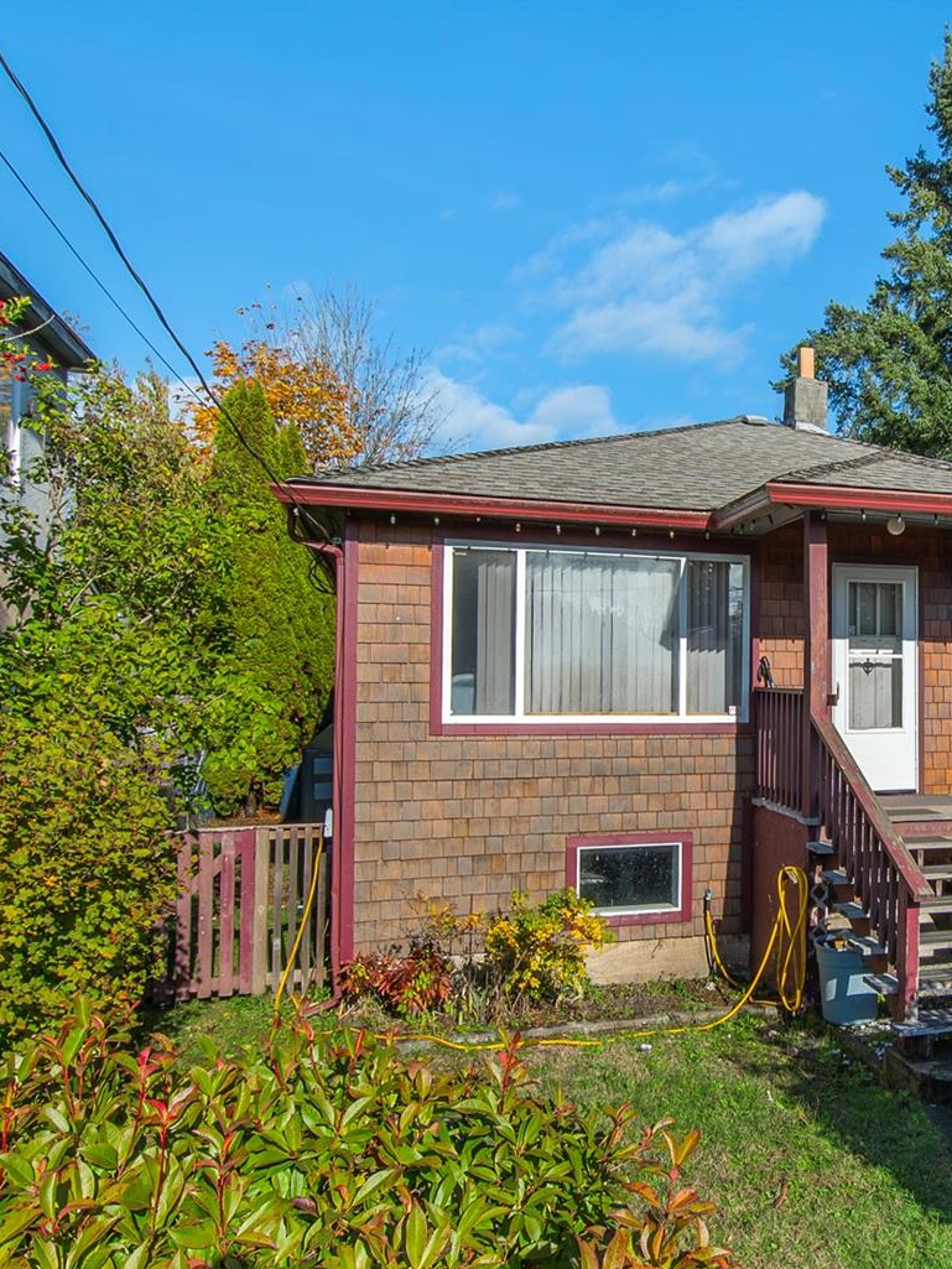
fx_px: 990
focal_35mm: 27
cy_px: 631
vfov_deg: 65.3
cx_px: 806
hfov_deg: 47.5
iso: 320
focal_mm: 12
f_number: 8
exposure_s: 1/1250
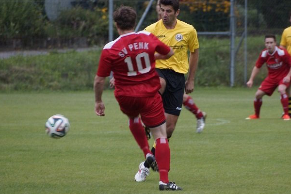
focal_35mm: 460
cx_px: 185
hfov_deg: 4.5
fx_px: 3718
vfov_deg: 3.0
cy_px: 97
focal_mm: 230
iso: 1000
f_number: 6.3
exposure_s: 1/200
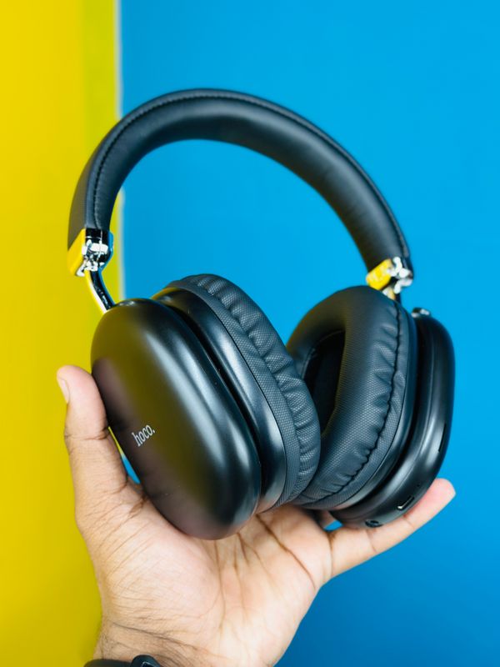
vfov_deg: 39.7
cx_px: 250
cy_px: 334
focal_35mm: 48
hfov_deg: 30.3
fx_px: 924
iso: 125
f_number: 1.78
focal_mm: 6.86
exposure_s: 1/50
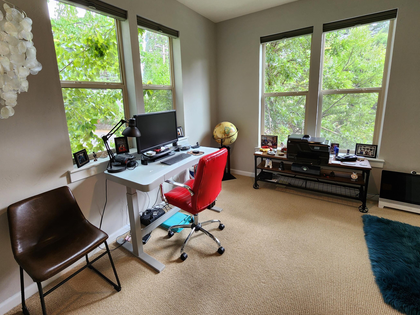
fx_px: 182
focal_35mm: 15
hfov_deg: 98.1
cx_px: 198
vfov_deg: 81.3
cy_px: 136
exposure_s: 1/60
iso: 125
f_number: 2.2
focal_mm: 2.2
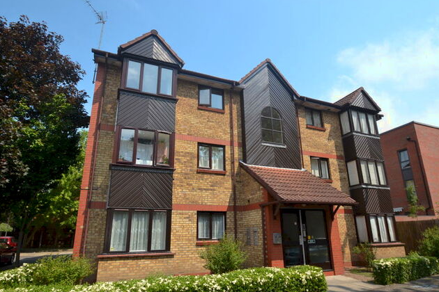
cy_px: 153
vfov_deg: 61.9
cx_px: 222
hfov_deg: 84.0
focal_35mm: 20
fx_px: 244
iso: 100
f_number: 8
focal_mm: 12
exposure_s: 1/200
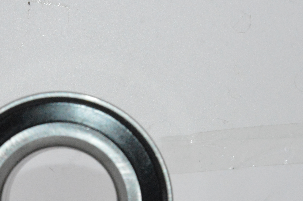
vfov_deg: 8.1
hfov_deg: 12.2
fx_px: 1413
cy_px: 194
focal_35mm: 168
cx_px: 57
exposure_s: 1/125
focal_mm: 38
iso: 3200
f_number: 11
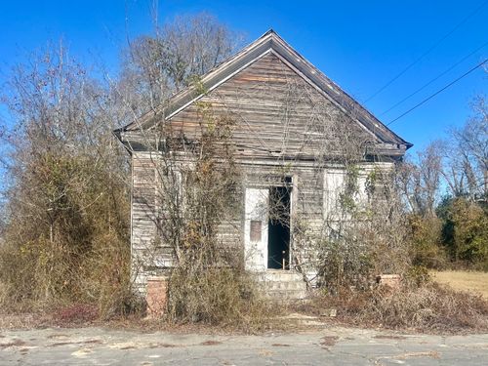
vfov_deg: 53.1
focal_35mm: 26
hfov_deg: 67.3
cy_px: 183
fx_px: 367
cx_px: 244
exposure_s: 1/5556
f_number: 1.6
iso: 50
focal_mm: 5.1
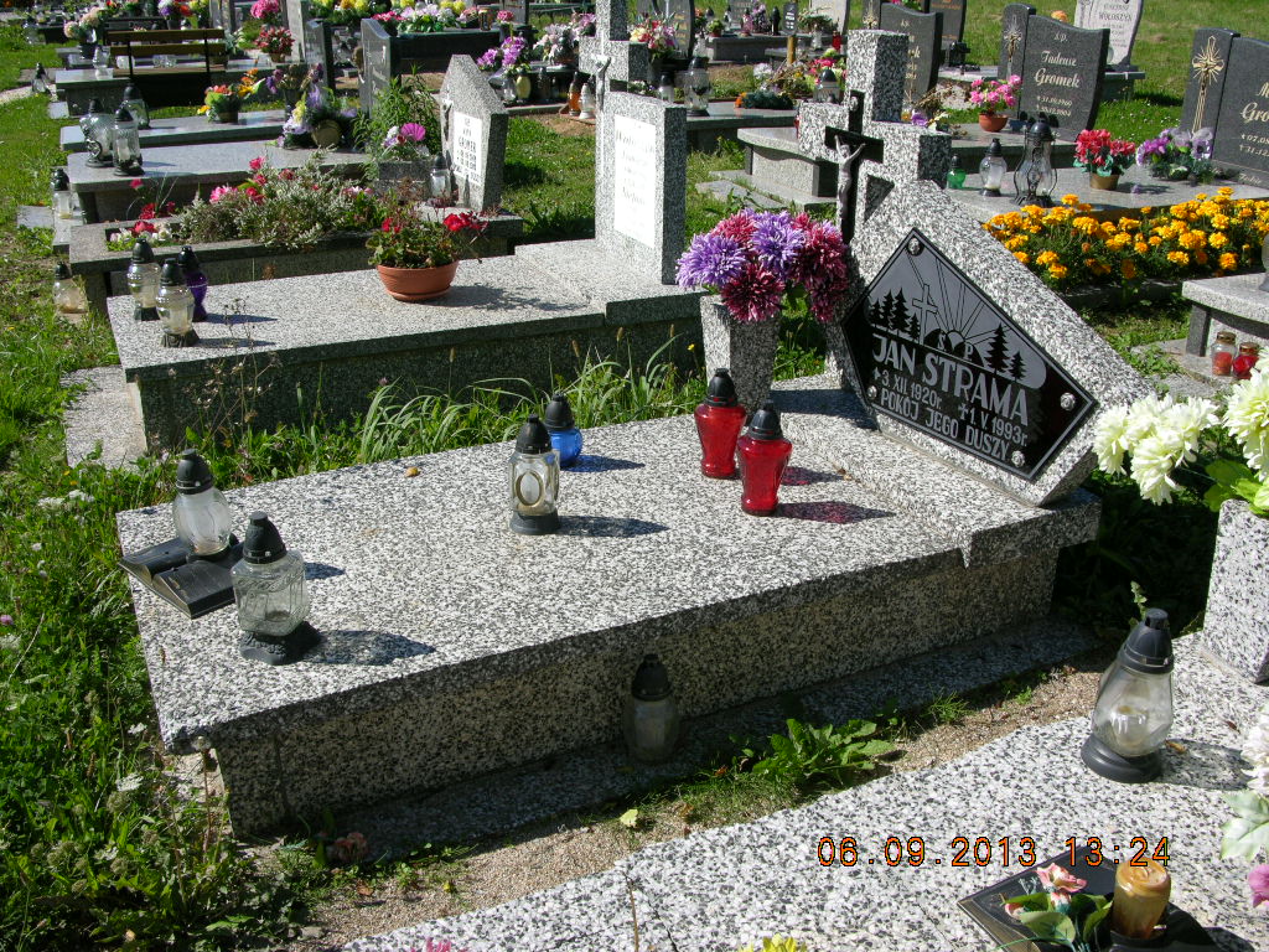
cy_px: 476
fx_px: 1283
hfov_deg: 52.6
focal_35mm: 35
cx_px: 634
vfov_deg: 40.7
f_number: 6.3
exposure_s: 1/240
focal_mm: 8.9
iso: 50
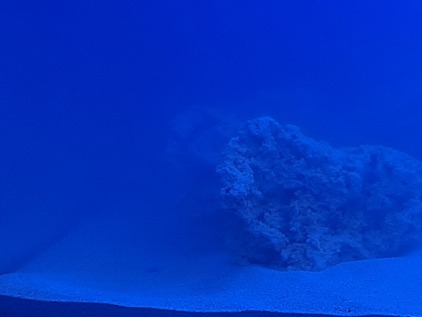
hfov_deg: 13.0
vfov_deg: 12.2
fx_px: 1476
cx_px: 960
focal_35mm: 121
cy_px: 38
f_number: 1.8
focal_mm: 5.4
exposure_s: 1/127
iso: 50
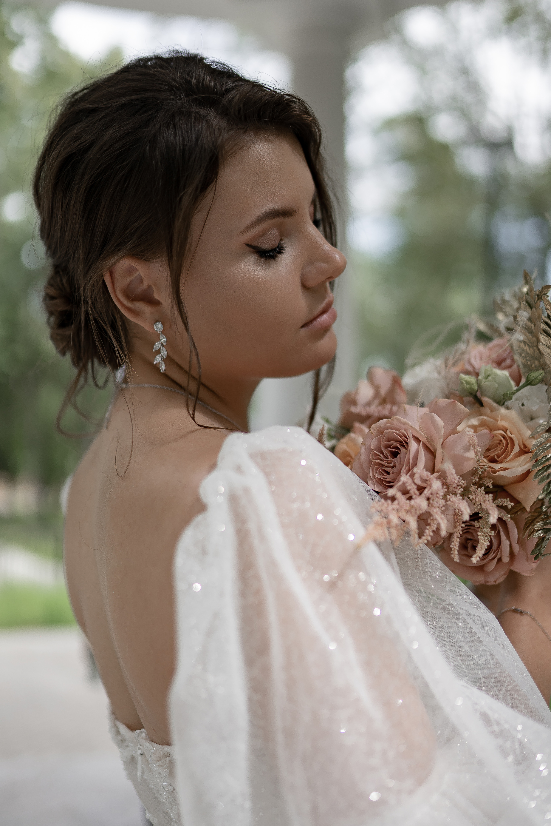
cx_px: 276
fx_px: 803
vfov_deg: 54.4
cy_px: 413
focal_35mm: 35
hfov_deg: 37.9
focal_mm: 35
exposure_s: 1/2000
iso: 80
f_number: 1.4
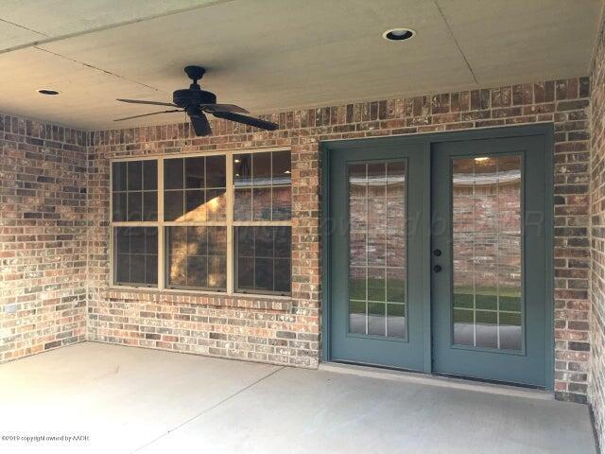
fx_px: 507
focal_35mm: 29
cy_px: 227
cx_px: 302
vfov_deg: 48.2
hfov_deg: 61.7
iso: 32
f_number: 2.2
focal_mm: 4.15
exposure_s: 1/15
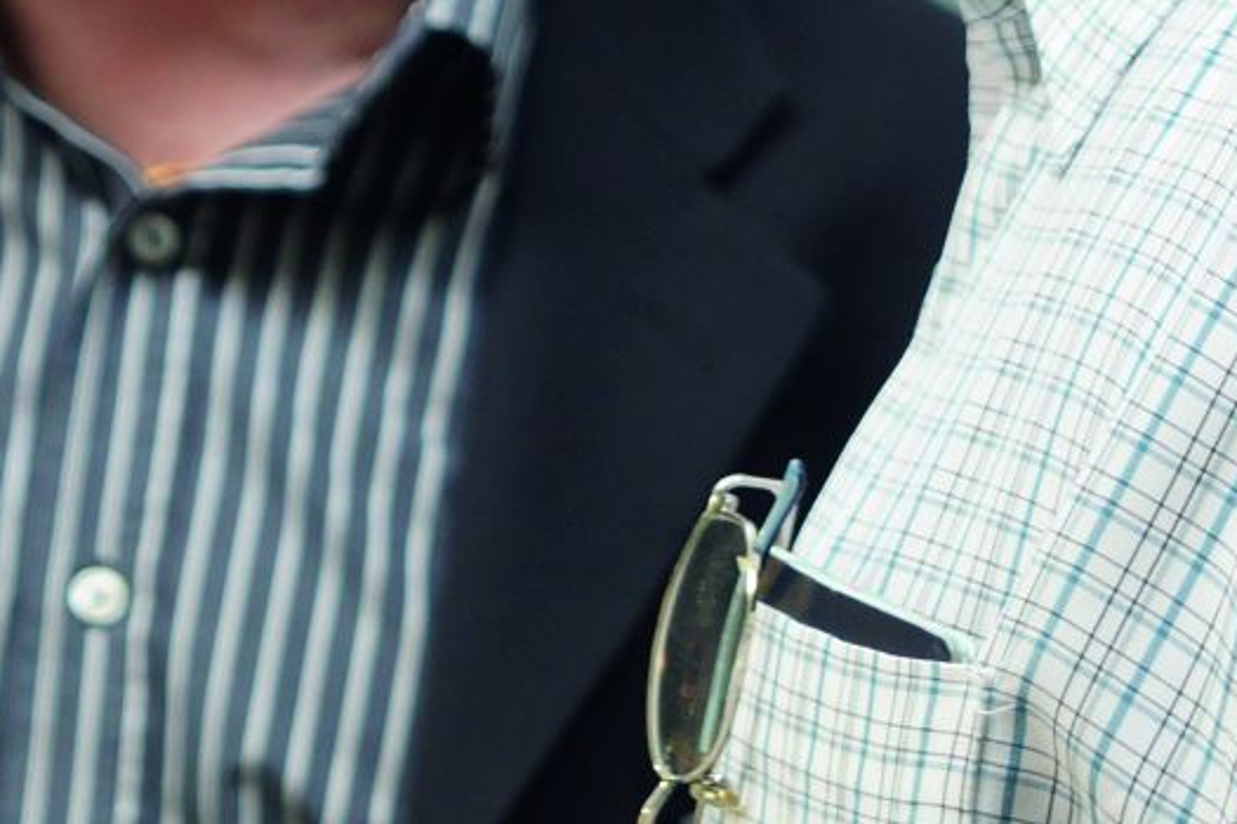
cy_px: -295
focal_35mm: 303
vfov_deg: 4.5
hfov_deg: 6.8
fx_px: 10411
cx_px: 968
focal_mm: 50
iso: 200
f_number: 4
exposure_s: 1/90
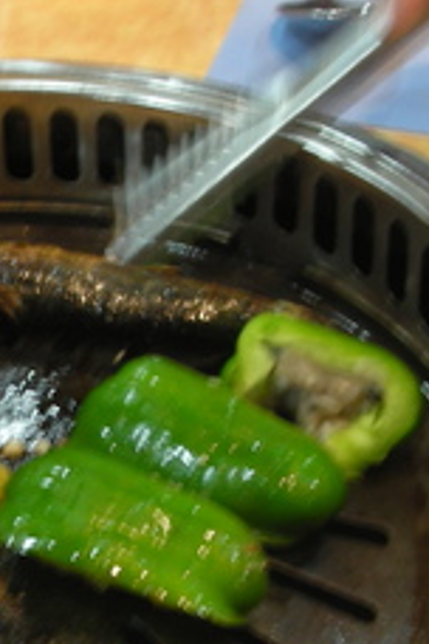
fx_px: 1716
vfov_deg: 21.1
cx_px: 11
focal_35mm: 96
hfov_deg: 14.1
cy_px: 463
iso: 50
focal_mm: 5.8
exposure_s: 1/4.9
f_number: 3
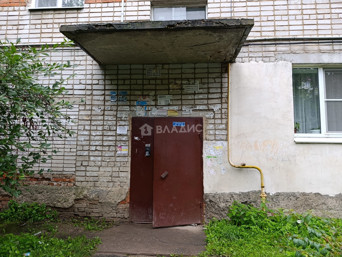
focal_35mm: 23
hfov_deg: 73.9
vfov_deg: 59.0
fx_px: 228
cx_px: 171
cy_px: 128
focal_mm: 6.11
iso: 216
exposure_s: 1/100
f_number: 1.65
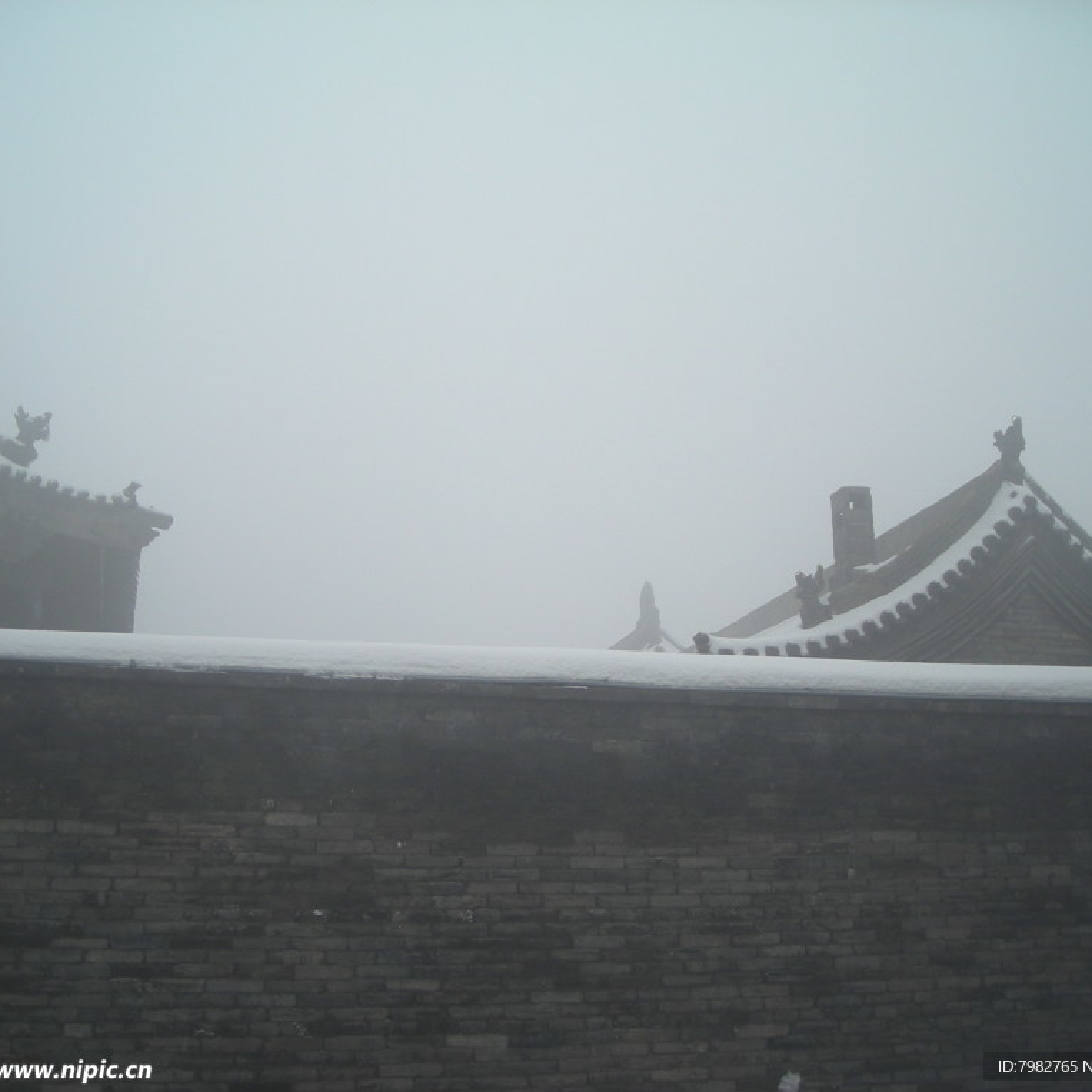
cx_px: 582
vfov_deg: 37.6
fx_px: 1606
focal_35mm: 45
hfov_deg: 37.5
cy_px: 546
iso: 50
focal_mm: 6.3
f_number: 6.4
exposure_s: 1/161
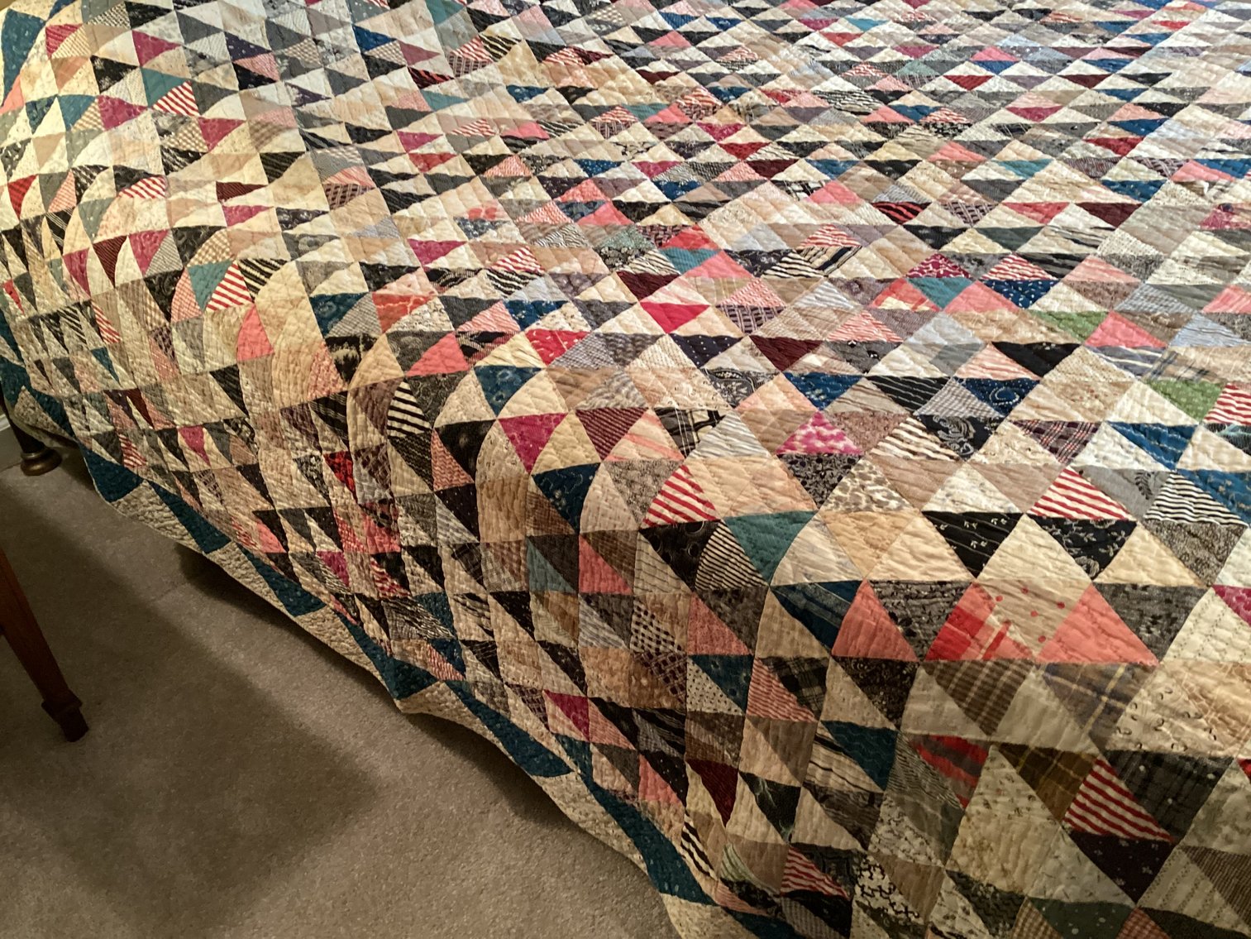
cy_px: 470
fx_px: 1120
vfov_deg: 45.4
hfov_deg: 58.3
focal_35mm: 31
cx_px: 626
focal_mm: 3.3
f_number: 2.4
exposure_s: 1/33
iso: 320
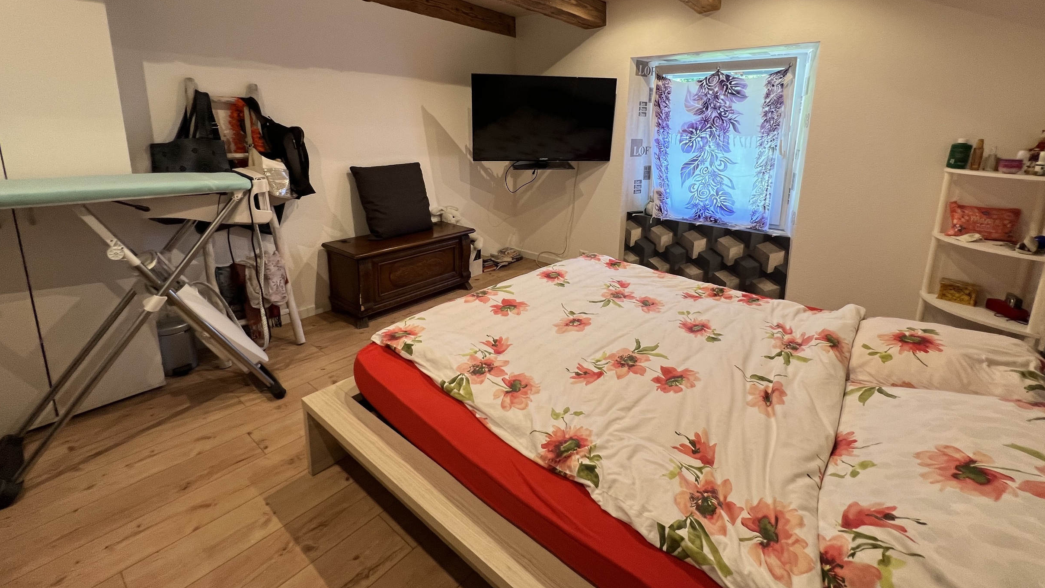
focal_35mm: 15
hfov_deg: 102.9
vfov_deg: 69.3
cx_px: 544
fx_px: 416
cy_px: 216
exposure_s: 1/100
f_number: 1.8
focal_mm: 1.57
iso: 160
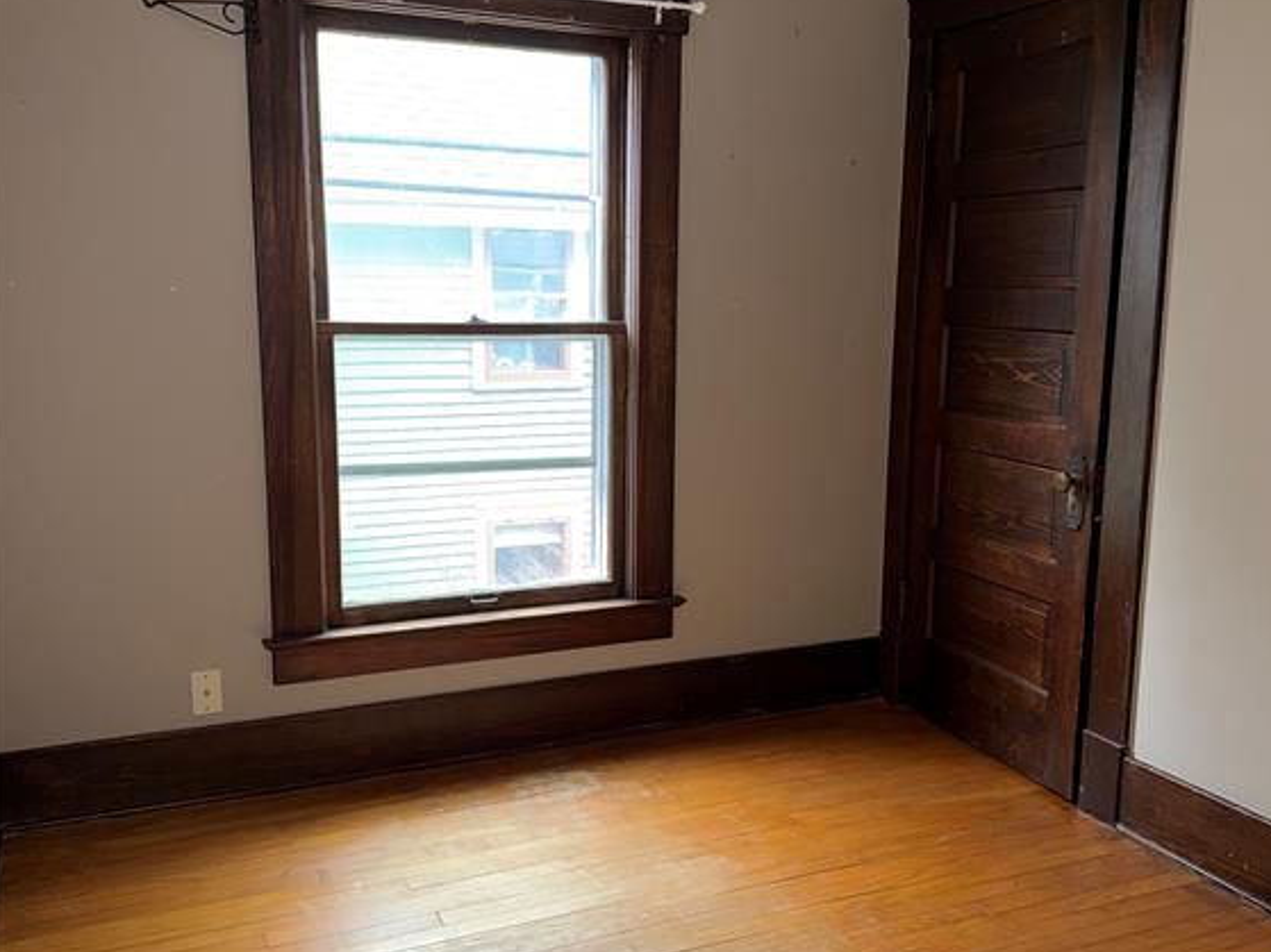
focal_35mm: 33
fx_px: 1211
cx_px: 643
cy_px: 493
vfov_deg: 42.9
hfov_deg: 55.4
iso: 160
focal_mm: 6.76
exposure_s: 1/17
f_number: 1.78
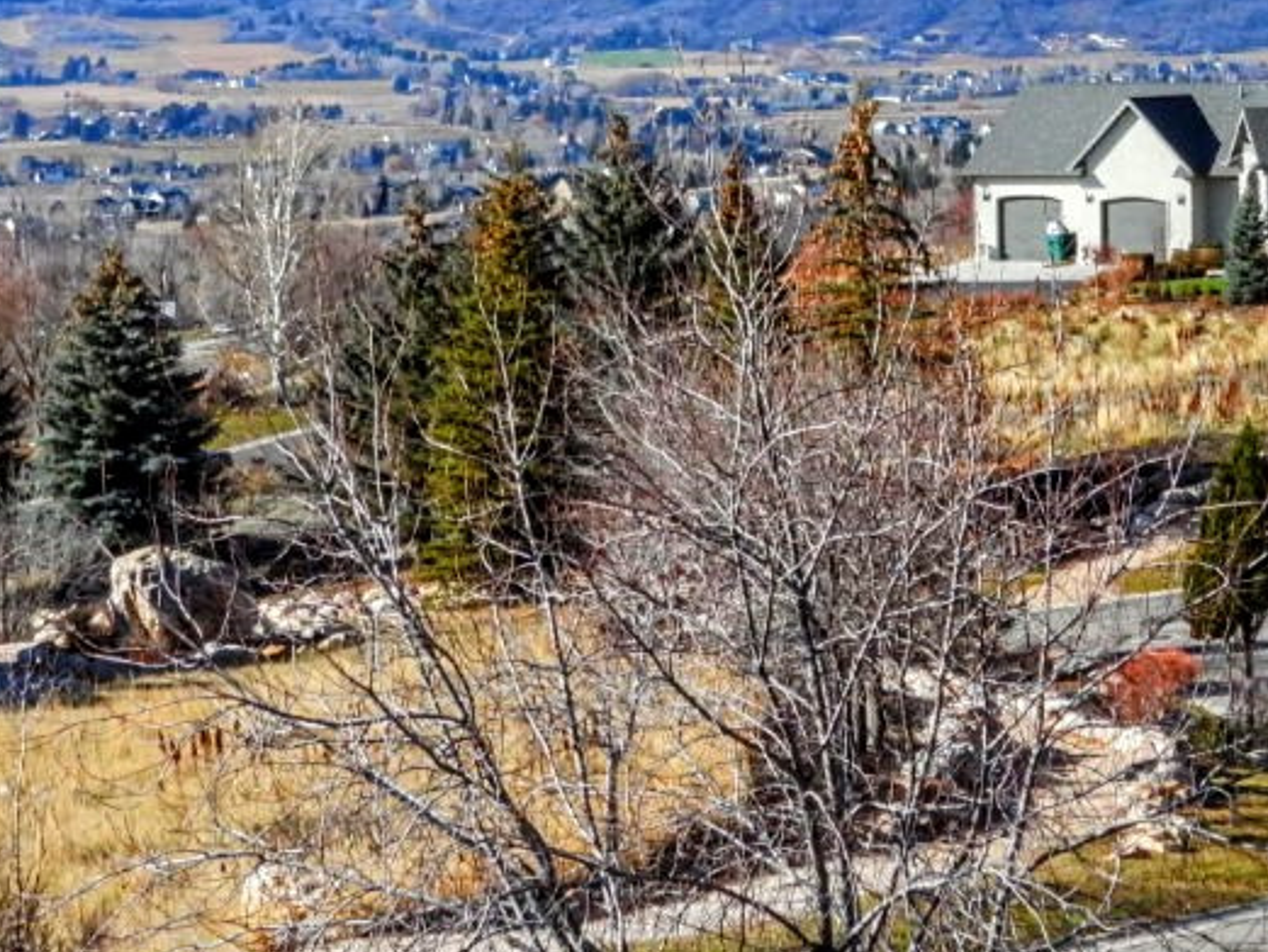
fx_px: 5569
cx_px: 723
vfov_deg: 9.7
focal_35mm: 152
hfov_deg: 13.0
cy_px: 61
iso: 100
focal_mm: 9.8
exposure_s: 1/1000
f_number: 3.5
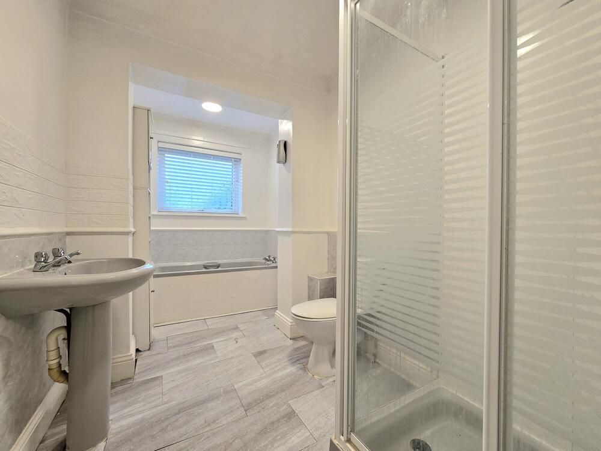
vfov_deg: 89.9
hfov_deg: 106.2
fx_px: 226
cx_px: 300
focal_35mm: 13
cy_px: 226
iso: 64
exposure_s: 1/60.2
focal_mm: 2.2
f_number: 2.2
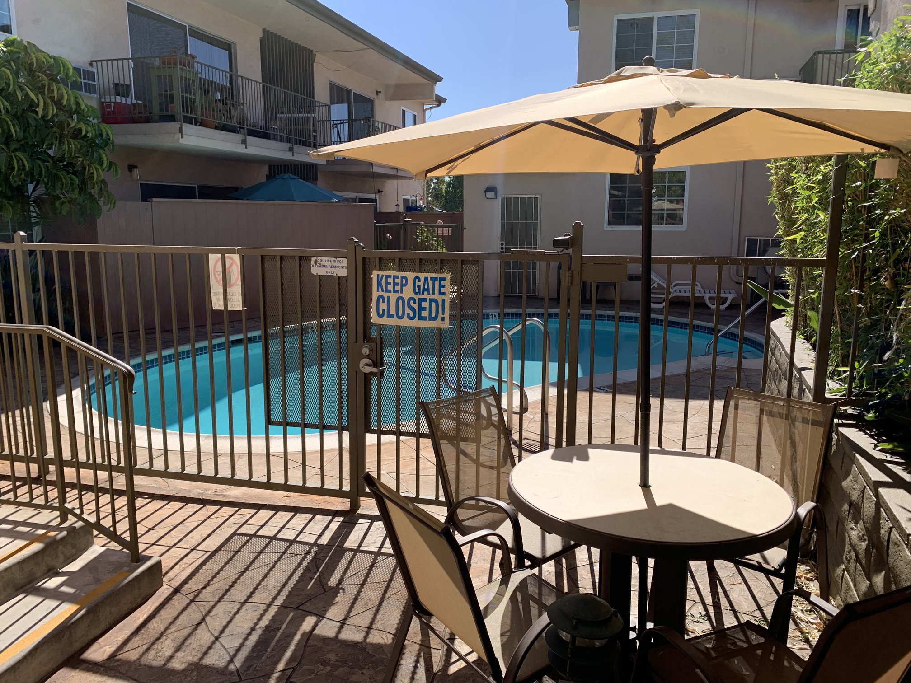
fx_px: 684
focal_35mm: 26
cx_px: 456
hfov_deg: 67.3
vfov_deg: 53.1
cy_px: 342
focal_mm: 4.25
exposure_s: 1/1406
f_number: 1.8
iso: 25
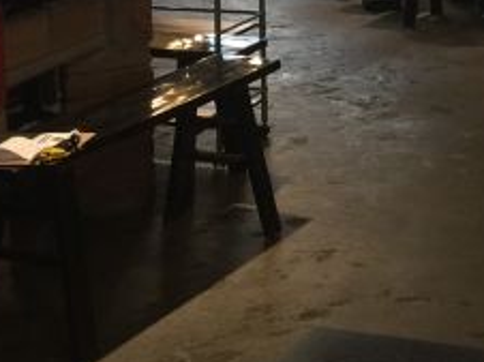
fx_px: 1257
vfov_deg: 15.2
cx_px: 443
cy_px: -177
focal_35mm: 90
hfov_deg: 21.3
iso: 50
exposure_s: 1/17
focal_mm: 4.15
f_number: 2.2
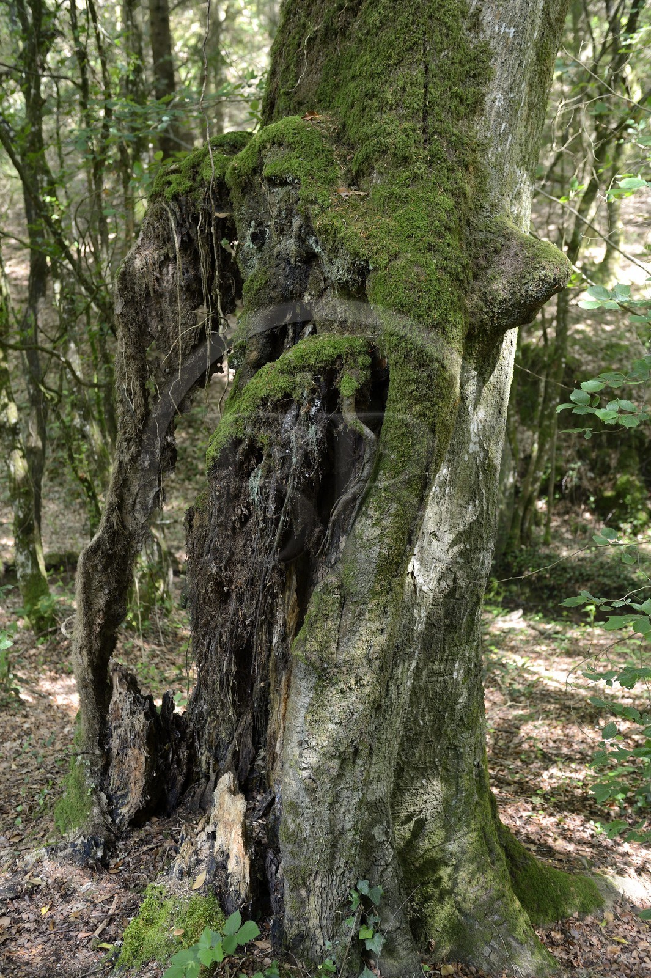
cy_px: 489
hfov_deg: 30.5
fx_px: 1195
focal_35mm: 44
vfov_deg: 44.5
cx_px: 326
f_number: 3.5
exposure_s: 1/80
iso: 800
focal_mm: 44
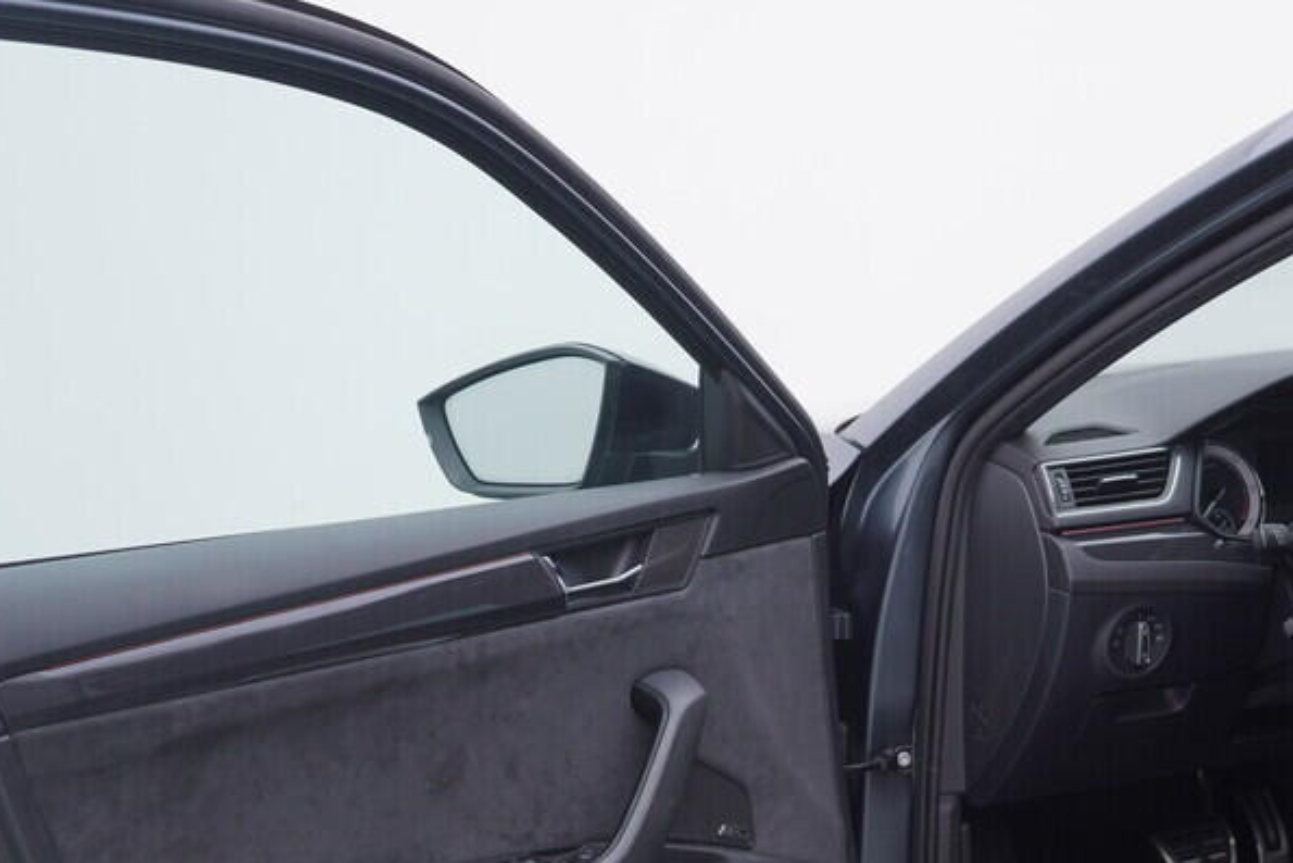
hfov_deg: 32.2
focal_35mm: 62
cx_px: 843
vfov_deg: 21.6
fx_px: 2227
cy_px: 703
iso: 125
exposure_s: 1/60
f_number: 3.5
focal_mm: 24
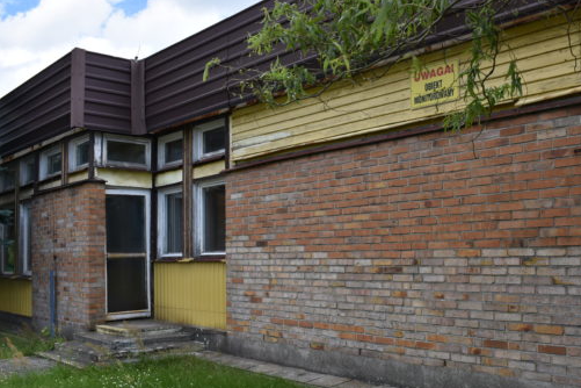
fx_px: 640
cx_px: 308
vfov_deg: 33.6
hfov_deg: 48.8
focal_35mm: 40
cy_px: 229
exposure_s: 1/500
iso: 320
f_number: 8
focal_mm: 21
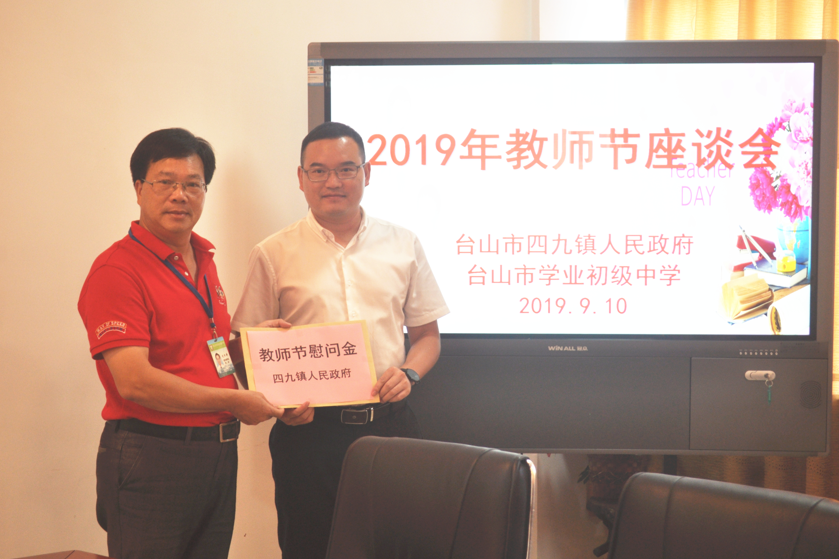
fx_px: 1491
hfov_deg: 31.4
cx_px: 422
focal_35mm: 64
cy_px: 282
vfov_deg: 21.2
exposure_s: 1/30
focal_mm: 42
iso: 400
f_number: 5.3
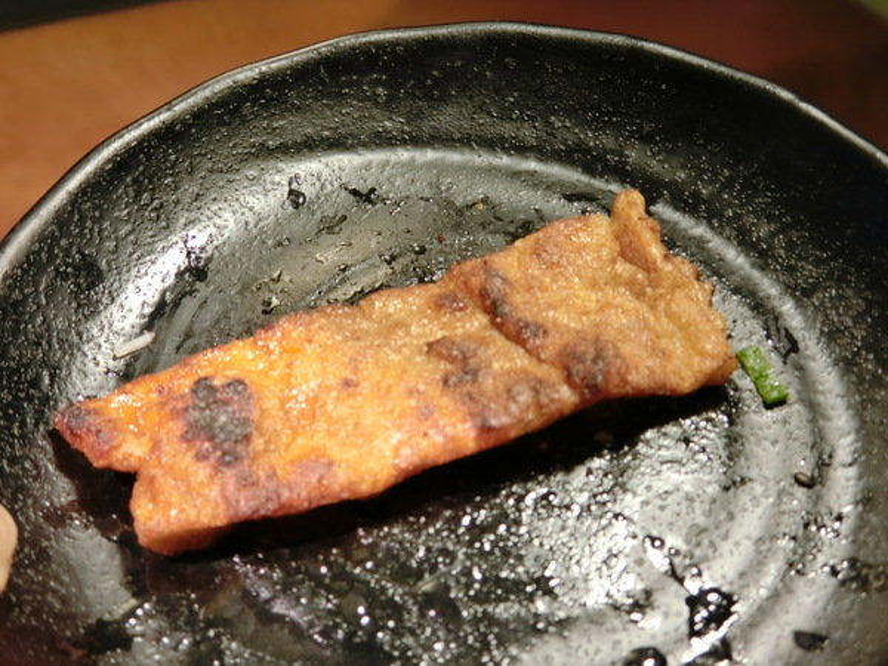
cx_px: 444
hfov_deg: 38.2
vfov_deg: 29.1
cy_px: 333
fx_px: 1283
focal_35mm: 50
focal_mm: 11.1
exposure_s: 1/8
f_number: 3.7
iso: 100
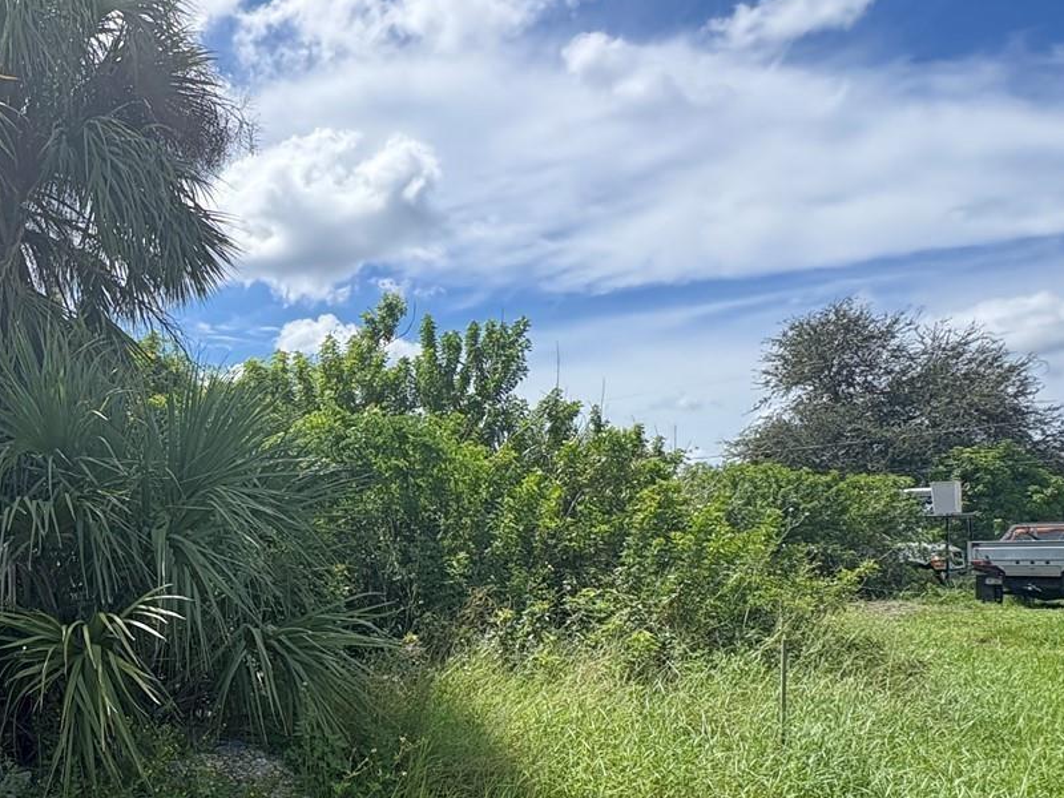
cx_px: 186
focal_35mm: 28
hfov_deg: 57.8
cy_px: 532
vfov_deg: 48.9
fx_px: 861
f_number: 2.2
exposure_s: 1/804
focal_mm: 2.22
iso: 64
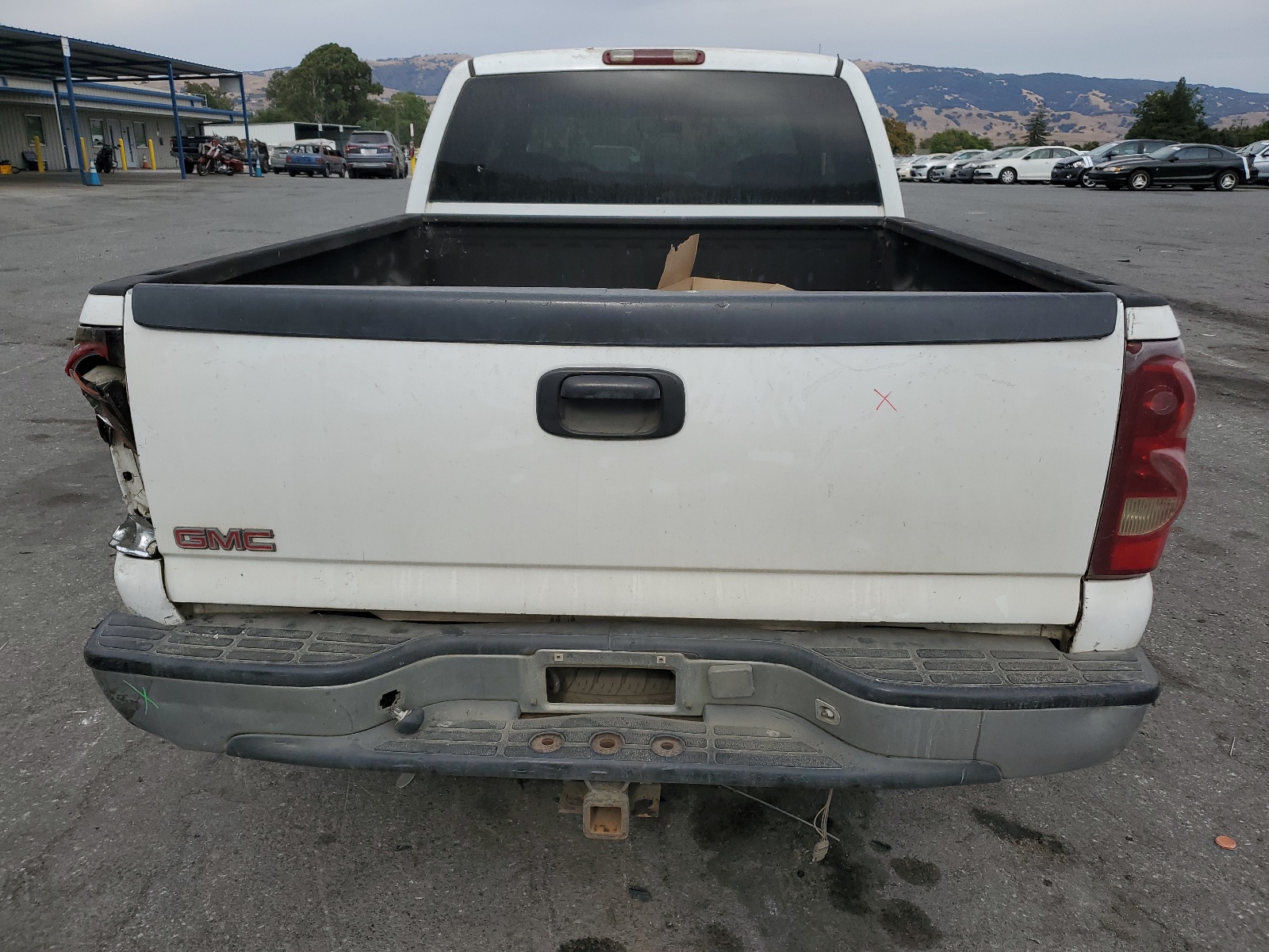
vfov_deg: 53.1
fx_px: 953
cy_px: 476
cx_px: 634
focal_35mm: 26
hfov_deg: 67.3
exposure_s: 1/2500
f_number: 1.5
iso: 50
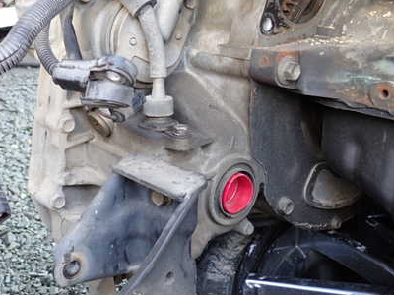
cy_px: 121
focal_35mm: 45
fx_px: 512
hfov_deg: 42.0
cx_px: 172
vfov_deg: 32.1
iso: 200
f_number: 2.3
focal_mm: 5.4
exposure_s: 1/50
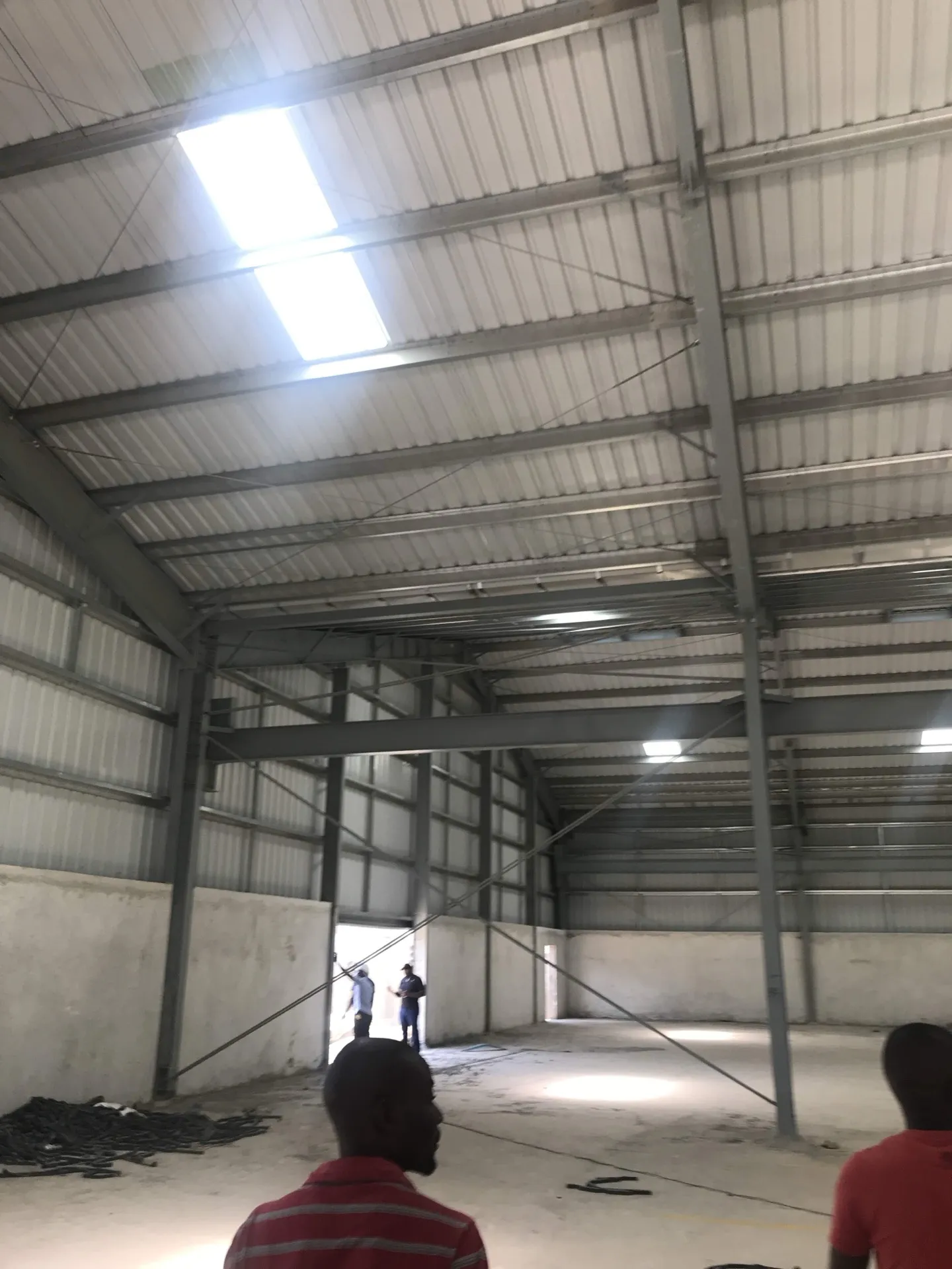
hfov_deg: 49.7
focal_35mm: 28
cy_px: 634
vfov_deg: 63.4
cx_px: 476
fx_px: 1027
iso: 32
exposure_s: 1/100
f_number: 1.8
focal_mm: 3.99
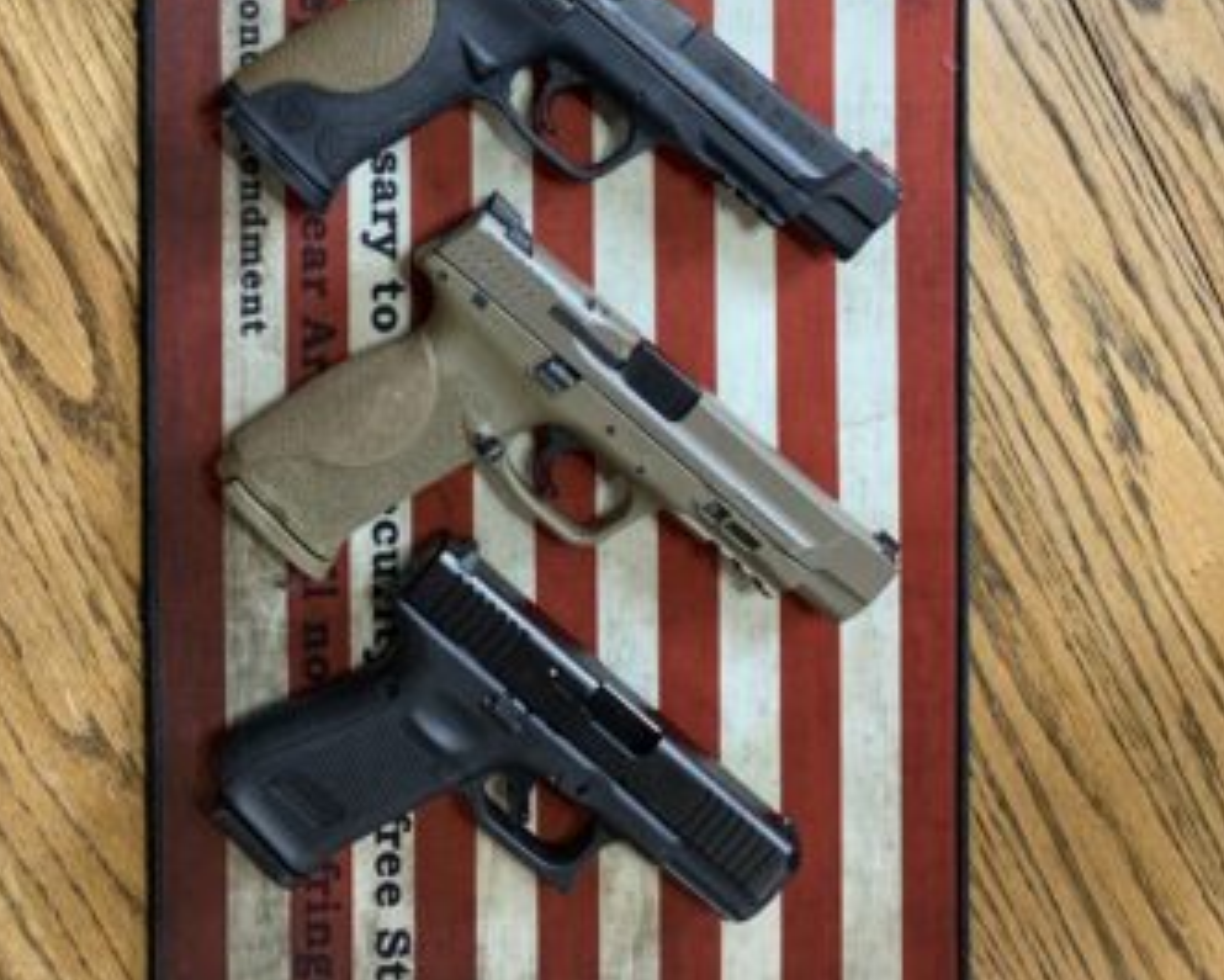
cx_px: 579
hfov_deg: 44.8
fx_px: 1486
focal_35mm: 41
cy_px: 48
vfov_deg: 34.0
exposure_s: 1/60
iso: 250
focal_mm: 4.25
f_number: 1.8
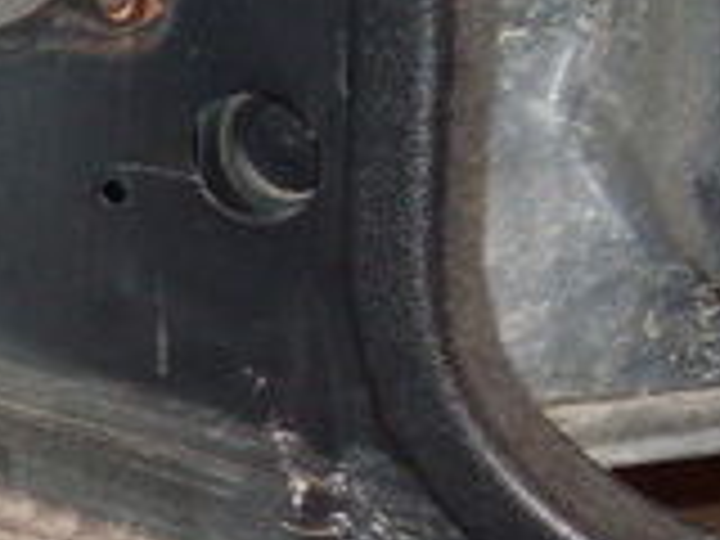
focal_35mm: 152
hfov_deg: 11.7
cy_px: 846
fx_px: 3162
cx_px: -684
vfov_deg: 9.5
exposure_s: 1/45
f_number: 2.8
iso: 100
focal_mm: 6.3
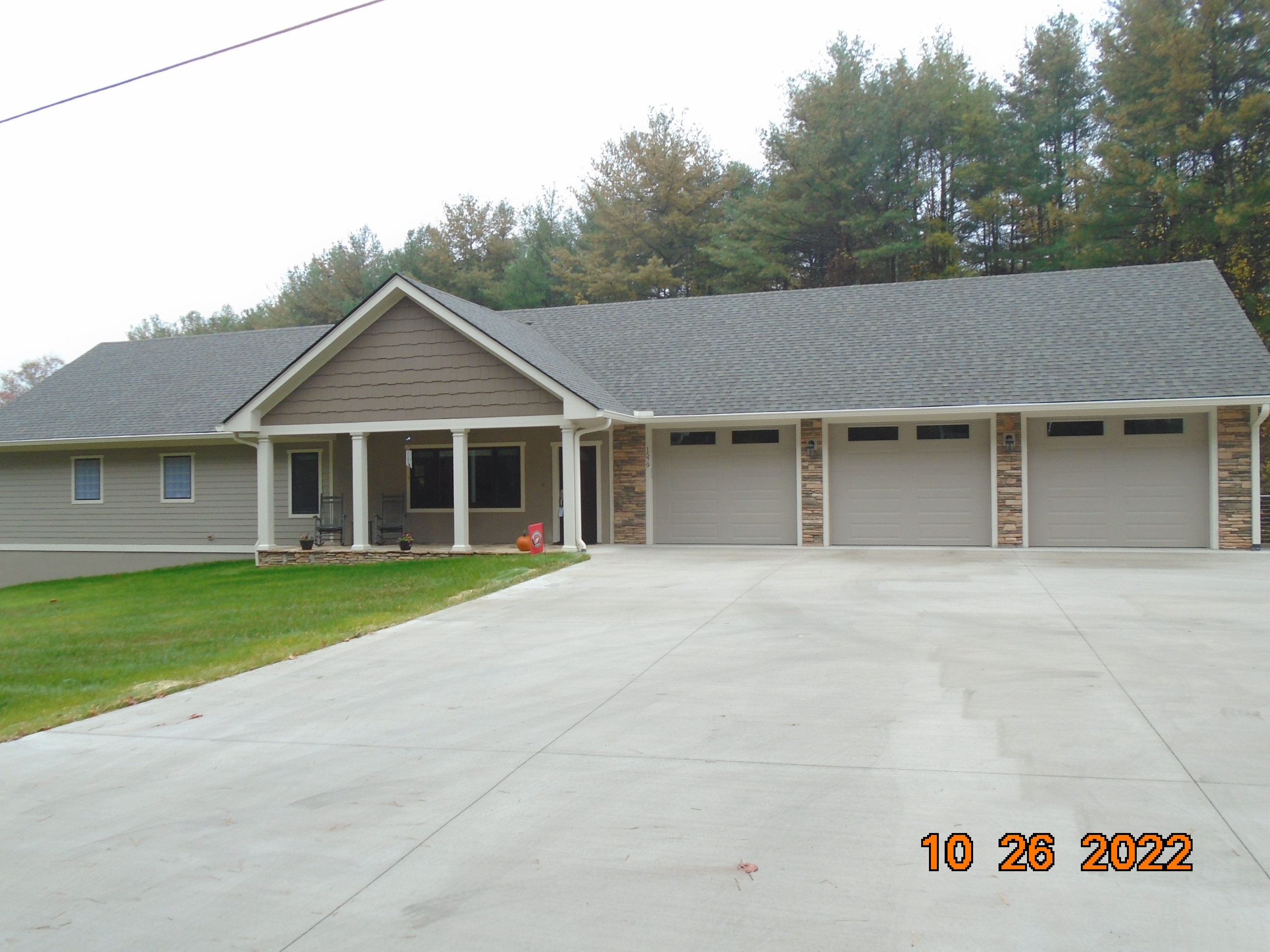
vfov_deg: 53.1
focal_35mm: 26
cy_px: 476
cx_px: 635
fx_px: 954
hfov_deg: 67.3
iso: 100
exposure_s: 1/160
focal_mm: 4.6
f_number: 3.2
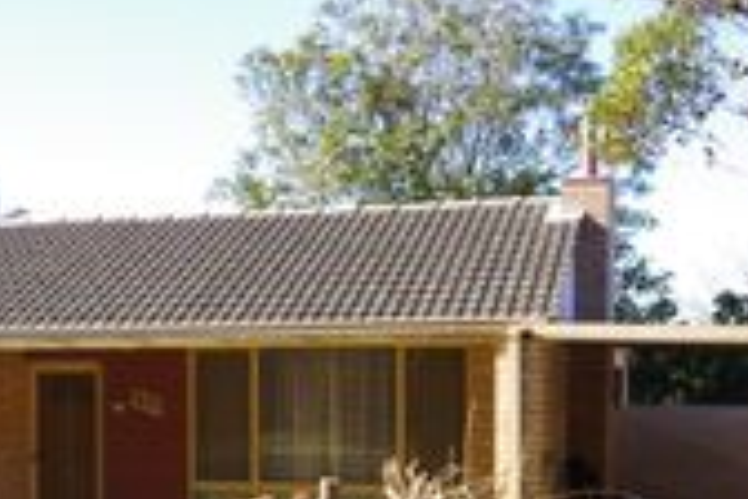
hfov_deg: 23.3
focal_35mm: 84
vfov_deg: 16.2
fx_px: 1745
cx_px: 13
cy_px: 394
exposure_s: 1/100
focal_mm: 20
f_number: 11
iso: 400
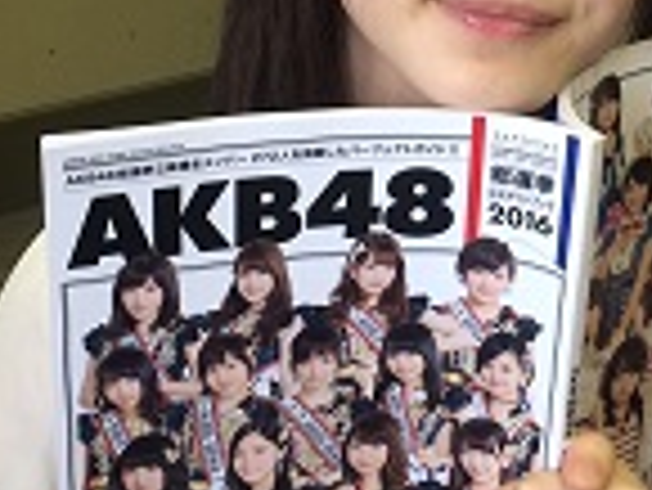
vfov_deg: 17.8
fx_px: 1527
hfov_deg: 24.1
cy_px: 11
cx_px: 366
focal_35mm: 81
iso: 50
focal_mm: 4.15
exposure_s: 1/33
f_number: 2.2
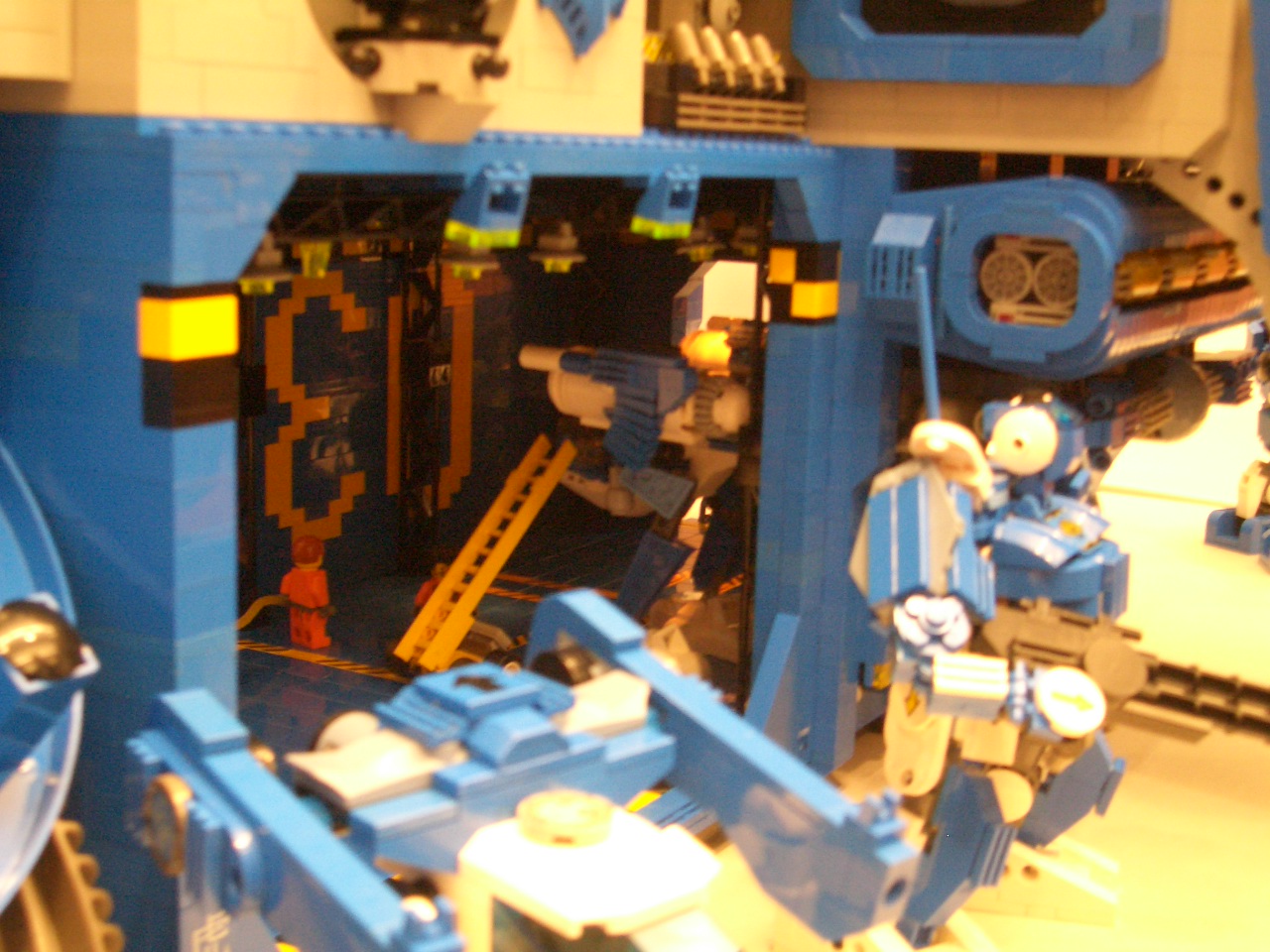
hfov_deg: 38.9
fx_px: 1798
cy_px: 476
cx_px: 635
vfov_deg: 29.7
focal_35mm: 49
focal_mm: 8.2
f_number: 3.1
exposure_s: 1/8
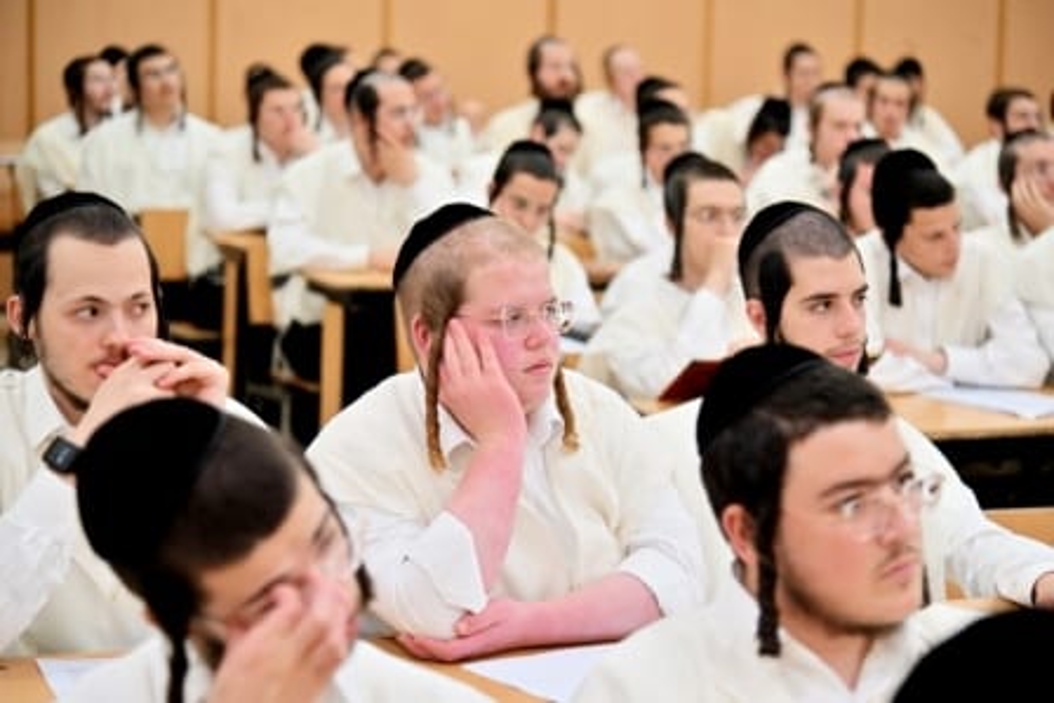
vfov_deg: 14.4
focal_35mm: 95
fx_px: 2782
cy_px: 352
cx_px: 527
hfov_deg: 21.5
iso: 1000
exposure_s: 1/320
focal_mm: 95
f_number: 4
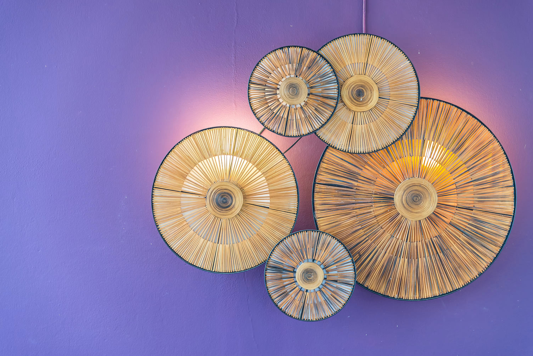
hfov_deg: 26.0
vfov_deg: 17.5
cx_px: 266
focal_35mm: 78
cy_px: 178
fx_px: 1155
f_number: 4
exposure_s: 1/60
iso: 400
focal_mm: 78
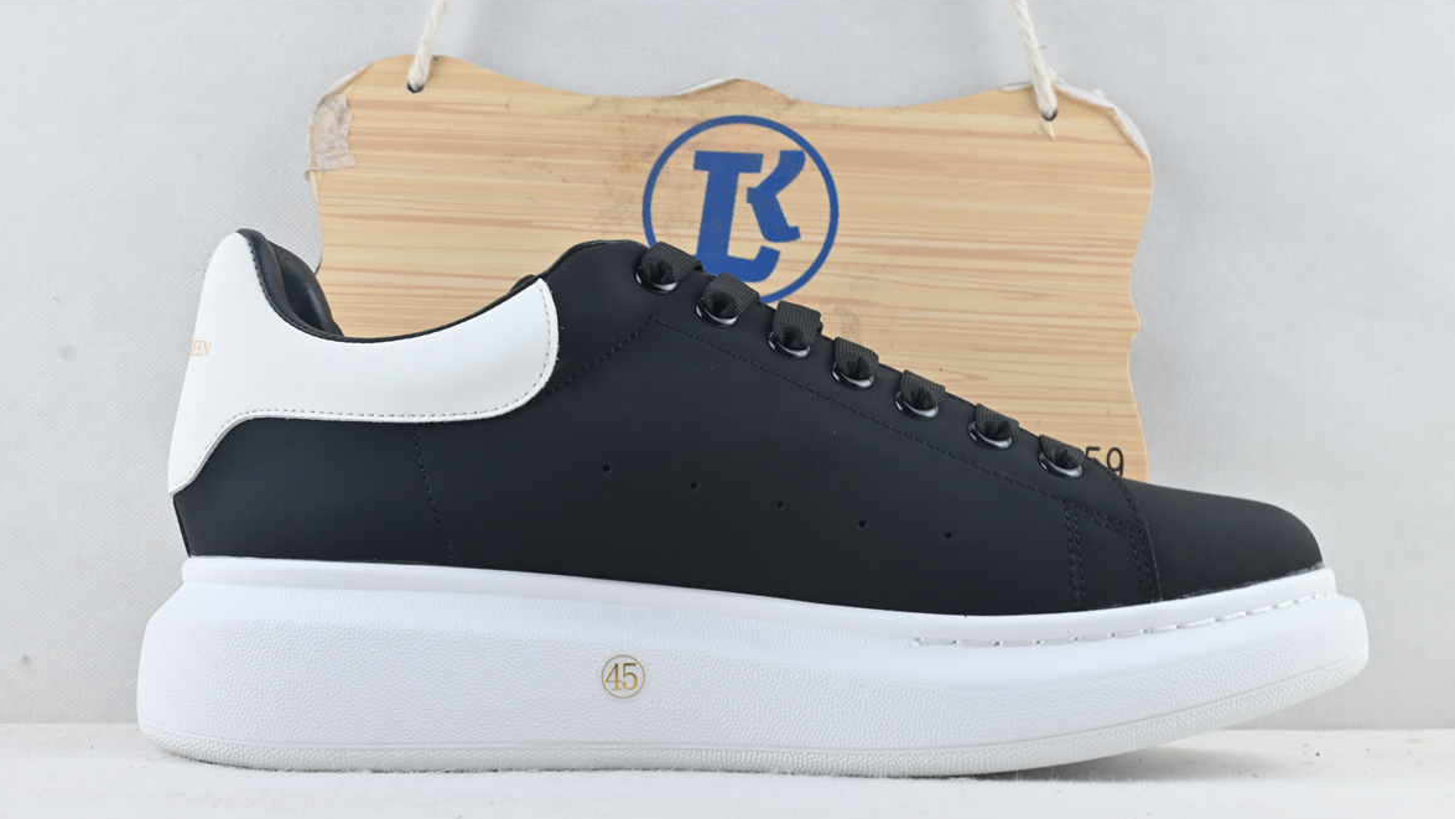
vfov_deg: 25.6
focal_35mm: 47
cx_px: 731
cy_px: 491
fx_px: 1795
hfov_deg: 44.1
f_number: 10
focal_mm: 29
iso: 100
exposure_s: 1/13
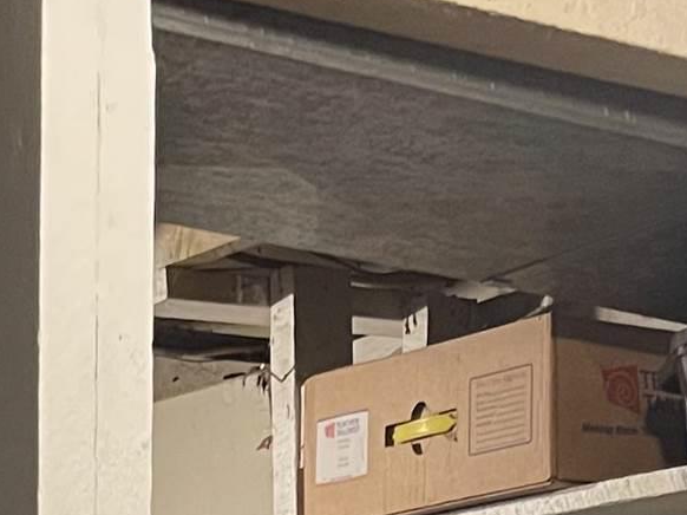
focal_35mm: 132
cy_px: 1213
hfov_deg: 14.7
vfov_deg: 9.9
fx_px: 2619
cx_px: -5
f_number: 1.6
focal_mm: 5.1
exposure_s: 1/58
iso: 500
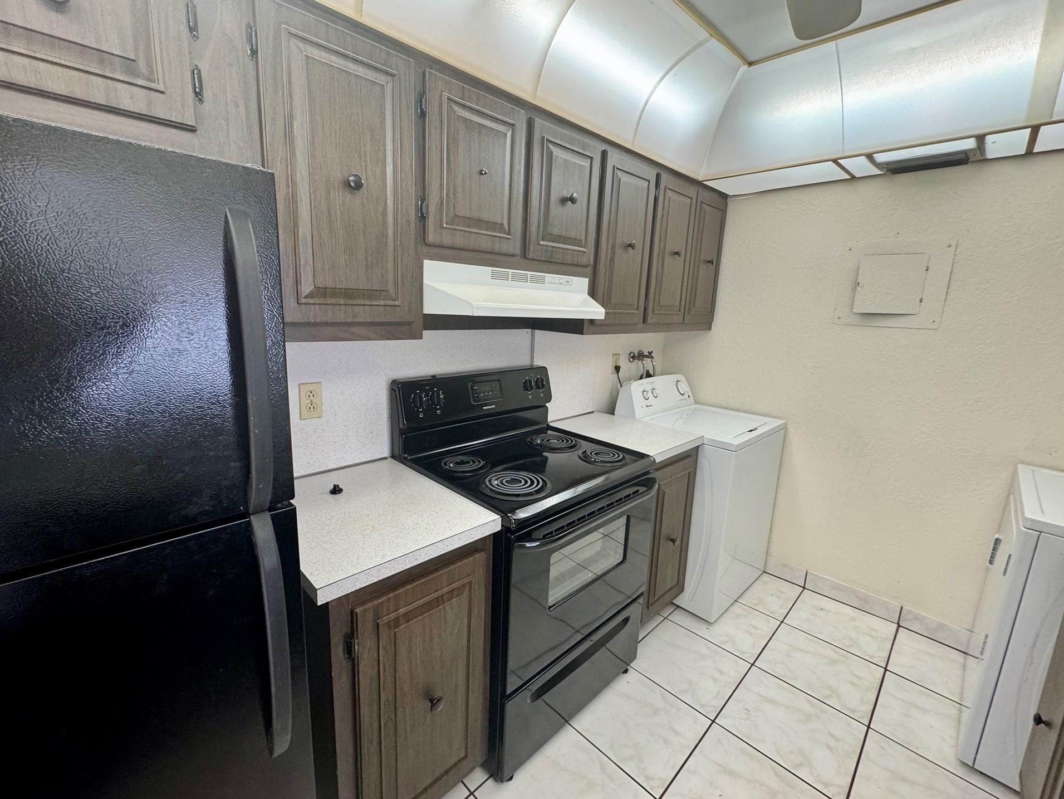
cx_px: 518
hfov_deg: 98.1
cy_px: 394
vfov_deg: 81.8
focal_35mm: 15
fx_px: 461
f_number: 2.2
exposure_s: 1/60
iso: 200
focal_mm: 2.22
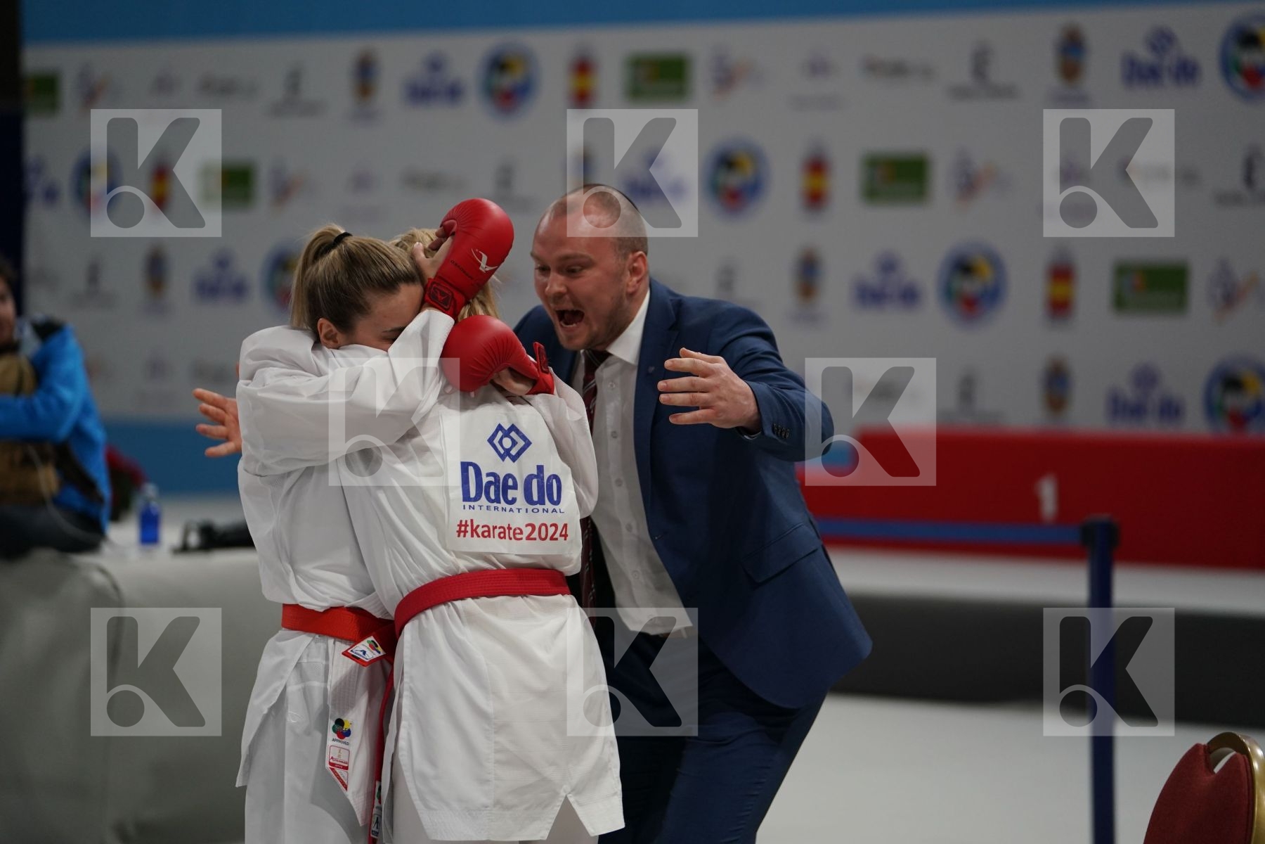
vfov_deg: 9.6
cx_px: 632
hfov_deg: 14.3
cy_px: 422
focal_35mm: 143
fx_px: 5024
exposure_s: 1/1000
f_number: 2.8
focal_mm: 143
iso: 1250
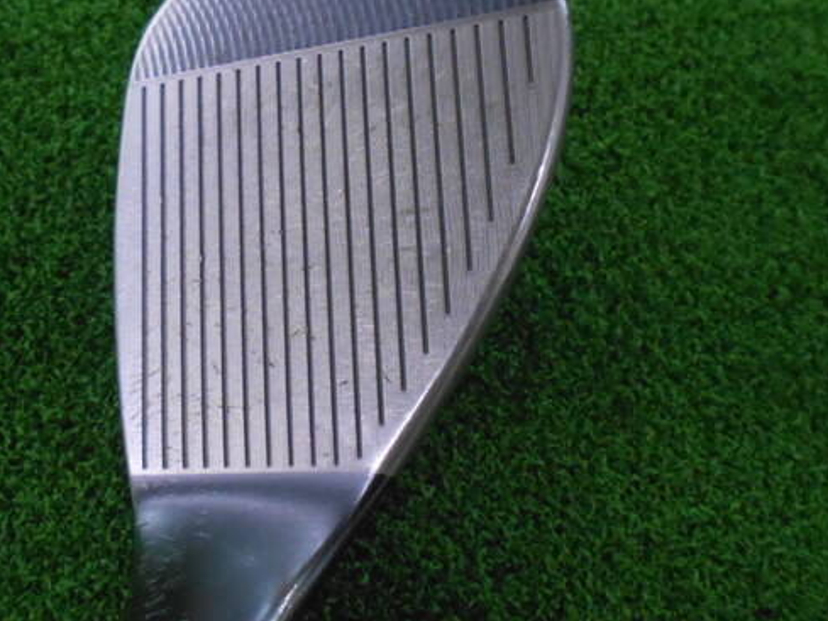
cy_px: 244
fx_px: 813
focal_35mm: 34
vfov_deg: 41.6
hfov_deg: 53.2
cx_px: 295
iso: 800
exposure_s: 1/250
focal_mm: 4.6
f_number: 3.2
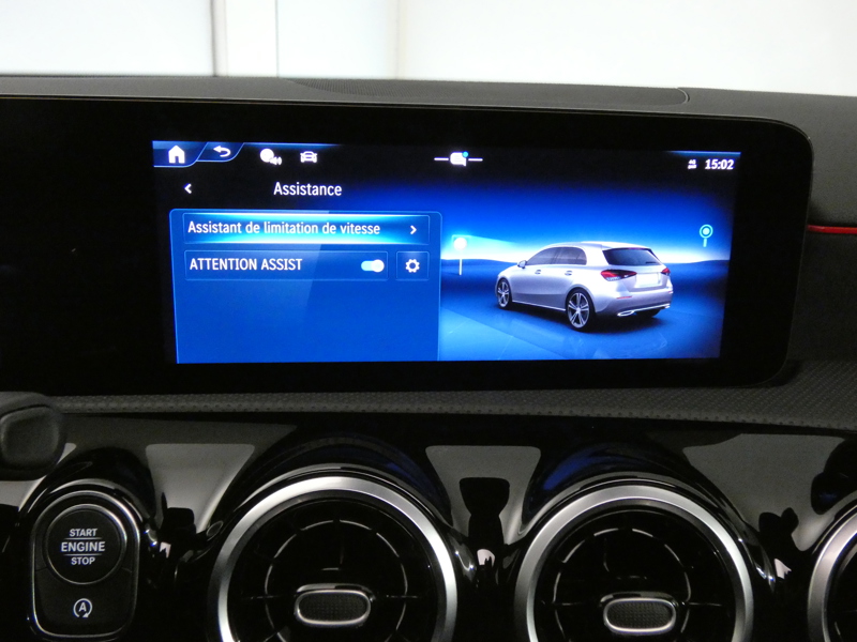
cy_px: 321
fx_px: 792
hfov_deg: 56.8
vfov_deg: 44.2
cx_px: 428
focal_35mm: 32
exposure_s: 1/30
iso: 1600
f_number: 3.4
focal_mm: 5.8
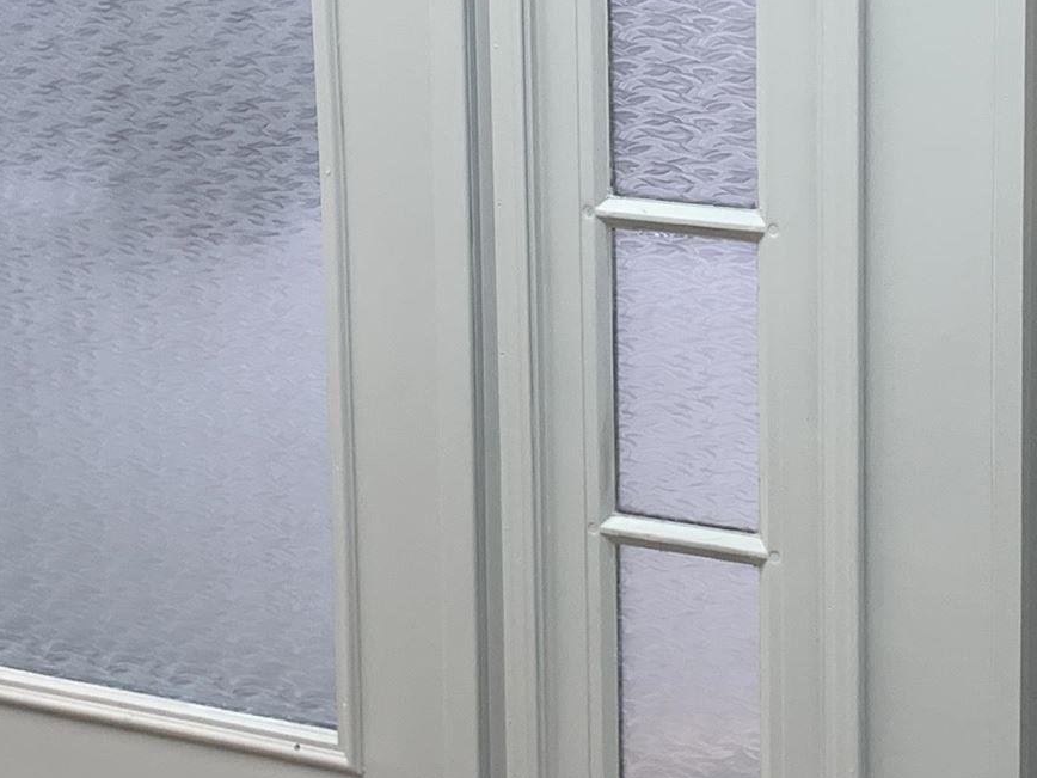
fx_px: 2756
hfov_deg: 21.2
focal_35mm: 92
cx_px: 702
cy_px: 65
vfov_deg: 15.9
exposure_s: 1/120
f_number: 1.8
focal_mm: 4.25
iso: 100
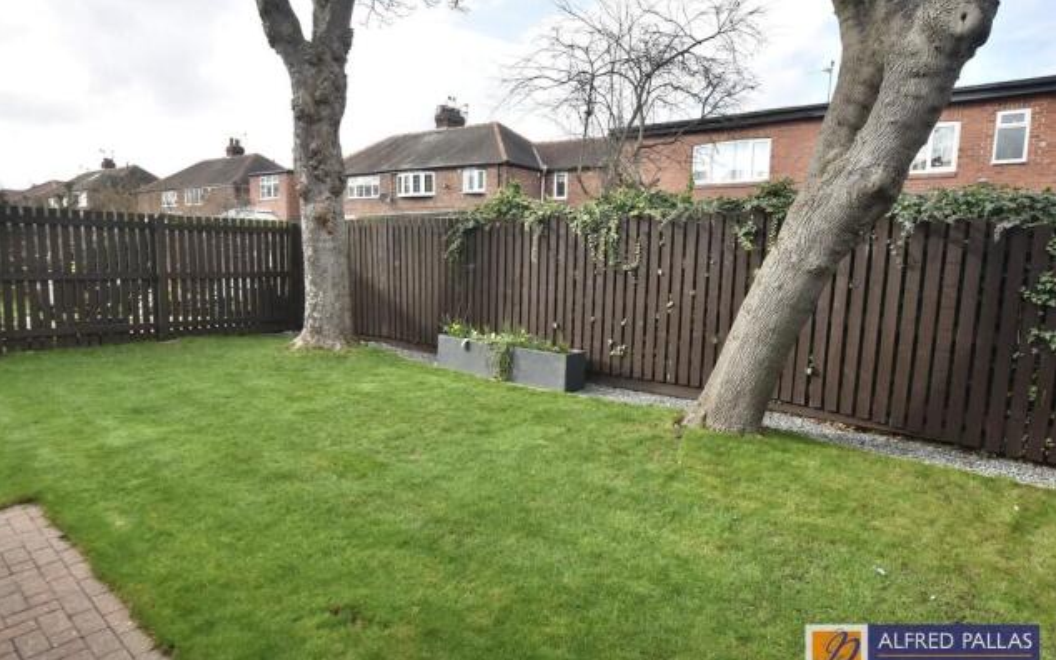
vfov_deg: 58.4
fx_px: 591
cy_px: 334
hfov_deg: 83.6
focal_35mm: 21
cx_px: 513
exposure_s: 1/200
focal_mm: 13
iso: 250
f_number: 7.1
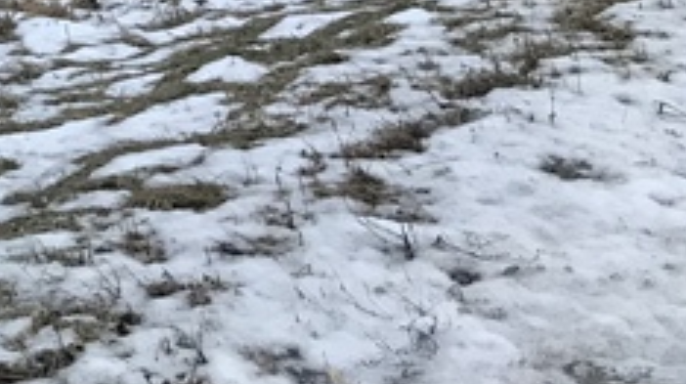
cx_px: -377
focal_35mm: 101
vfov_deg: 11.0
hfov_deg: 18.5
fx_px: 1835
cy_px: -340
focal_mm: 3.99
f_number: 1.8
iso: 40
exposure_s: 1/24
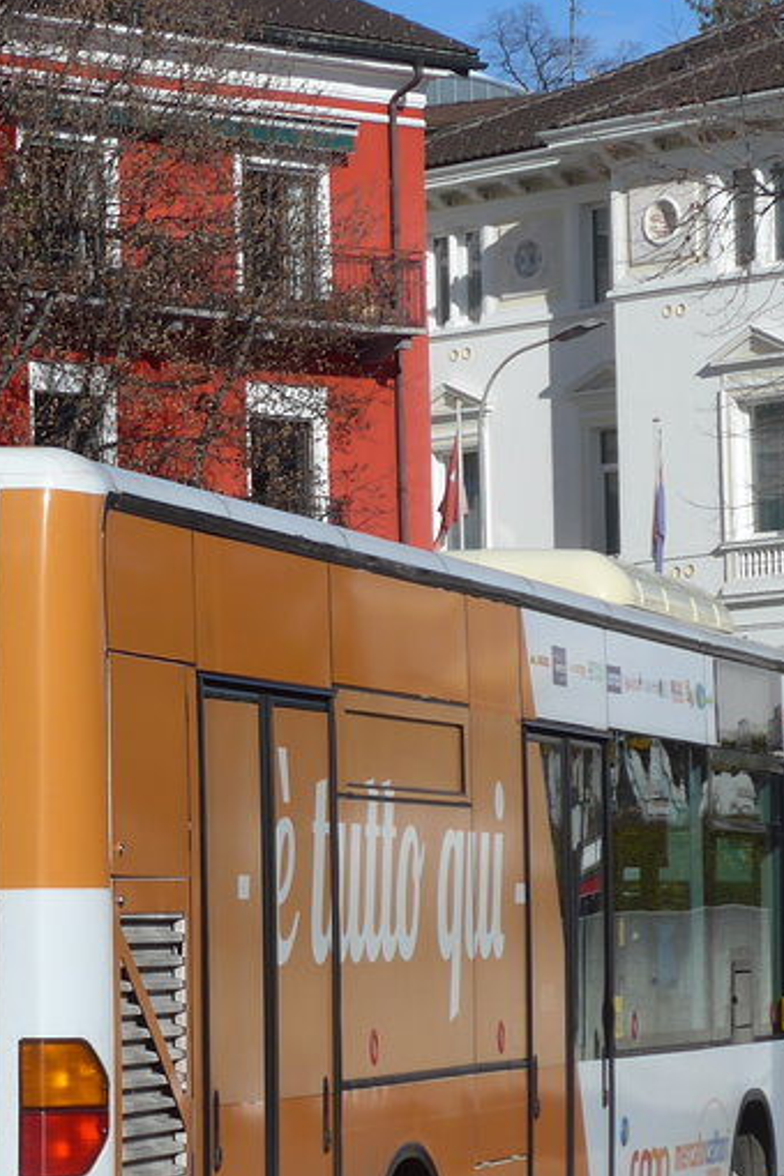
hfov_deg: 7.5
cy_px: 855
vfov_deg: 11.3
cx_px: -178
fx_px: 5912
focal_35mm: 181
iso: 80
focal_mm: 15
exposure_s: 1/1300
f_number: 4.2
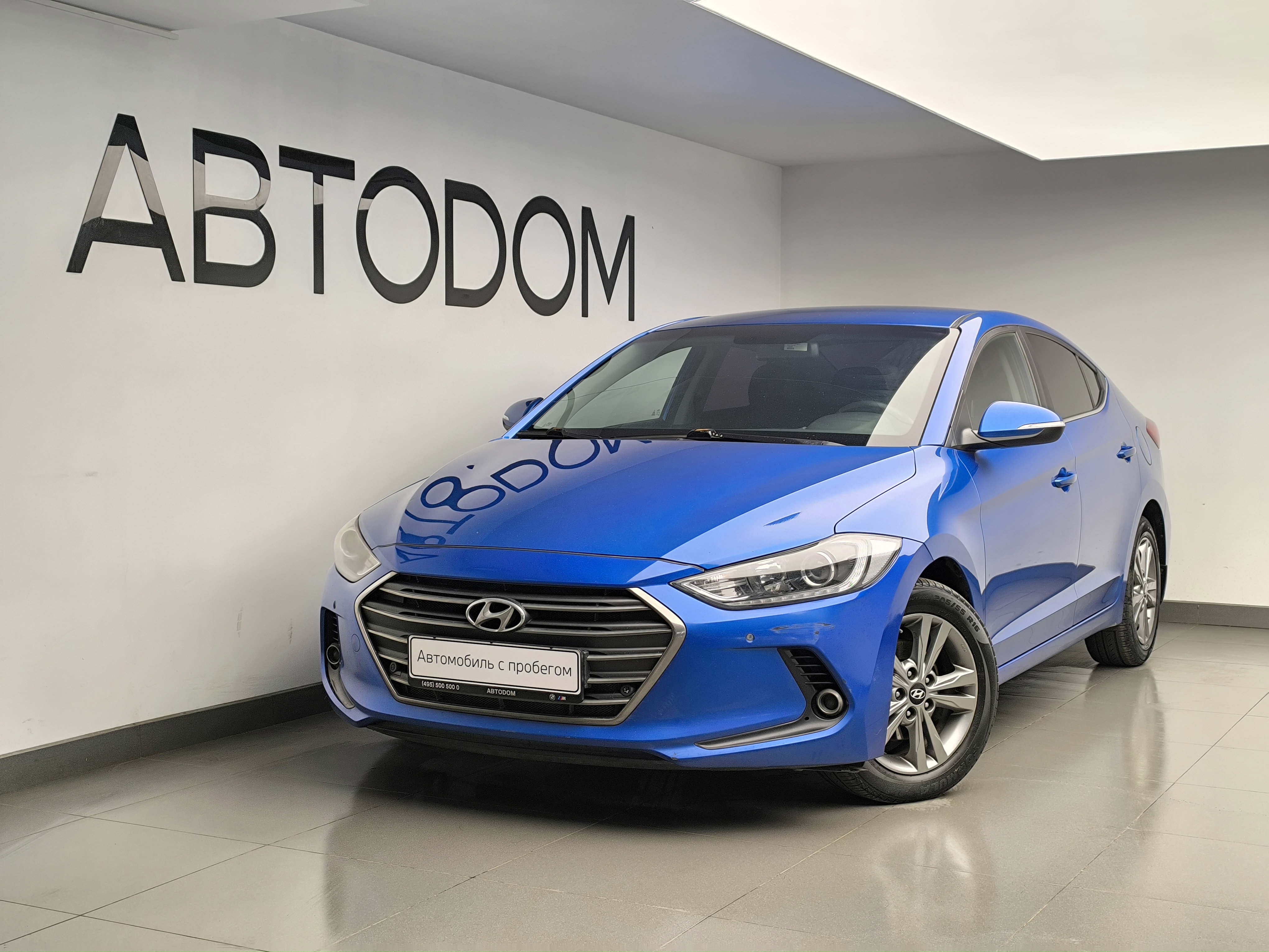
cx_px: 634
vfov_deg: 31.5
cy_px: 476
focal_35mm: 46
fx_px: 1686
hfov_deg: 41.2
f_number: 1.65
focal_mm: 6.14
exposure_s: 1/100
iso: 125
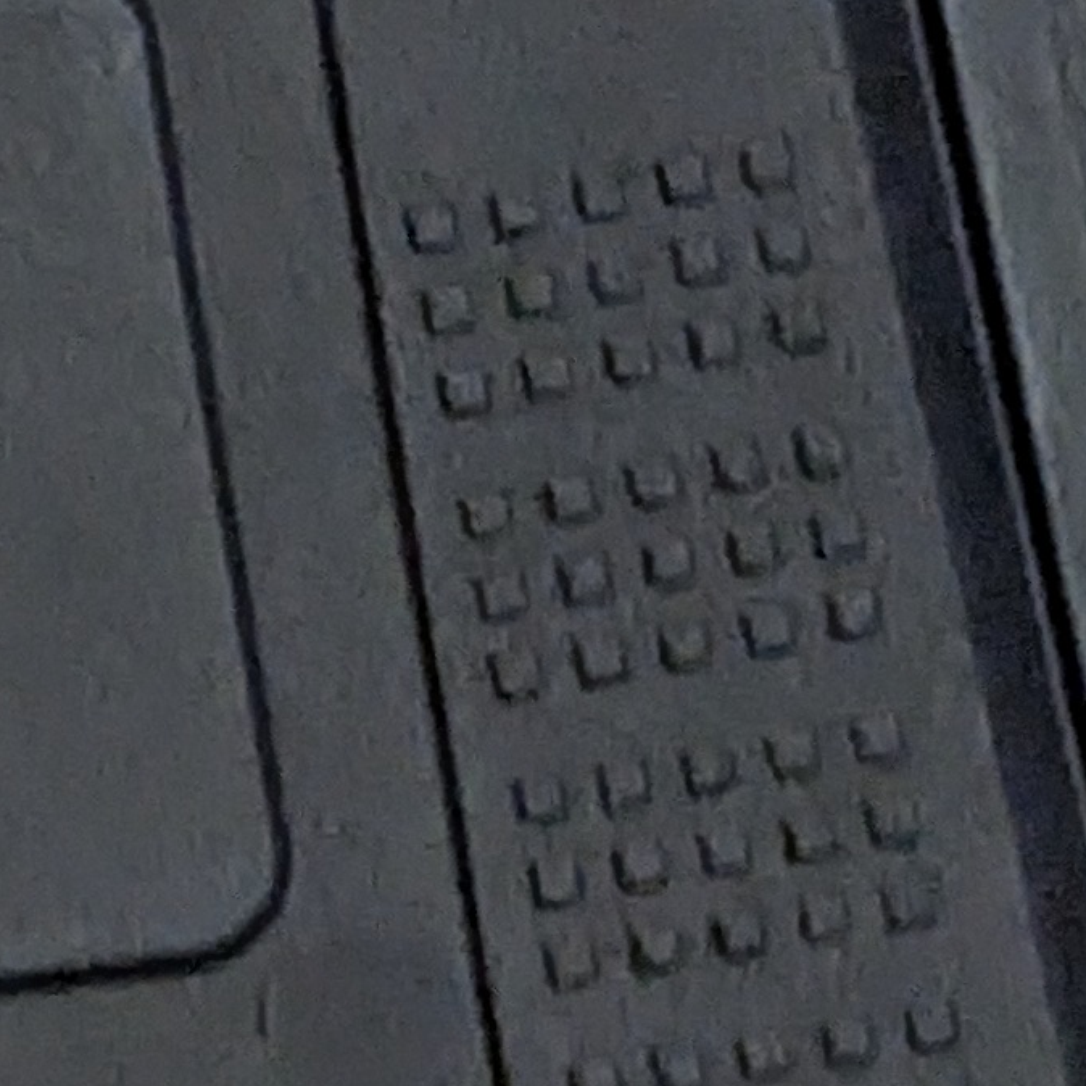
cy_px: 719
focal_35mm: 257
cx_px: -1602
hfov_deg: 6.5
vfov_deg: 6.8
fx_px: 9122
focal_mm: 6.81
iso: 1772
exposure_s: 1/87.2
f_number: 1.85
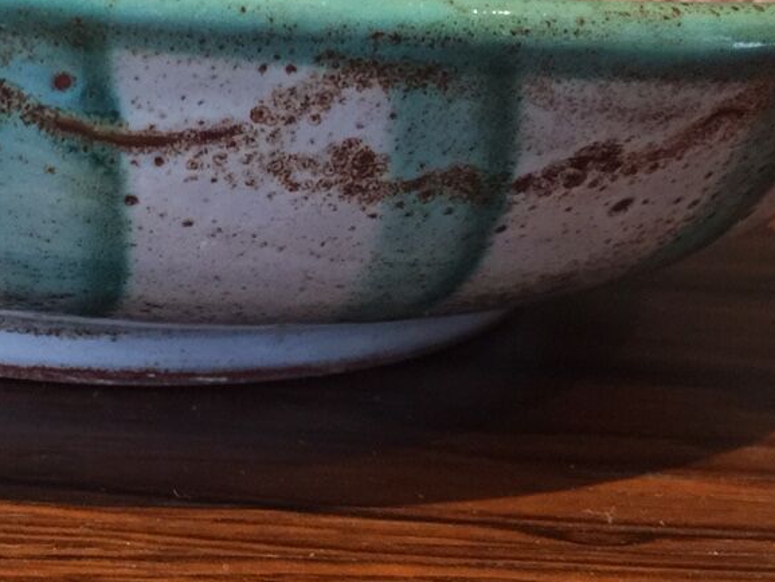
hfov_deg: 23.0
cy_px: 222
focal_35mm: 82
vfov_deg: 18.0
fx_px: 1836
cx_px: 17
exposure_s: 1/10
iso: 100
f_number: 2.2
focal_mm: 4.15
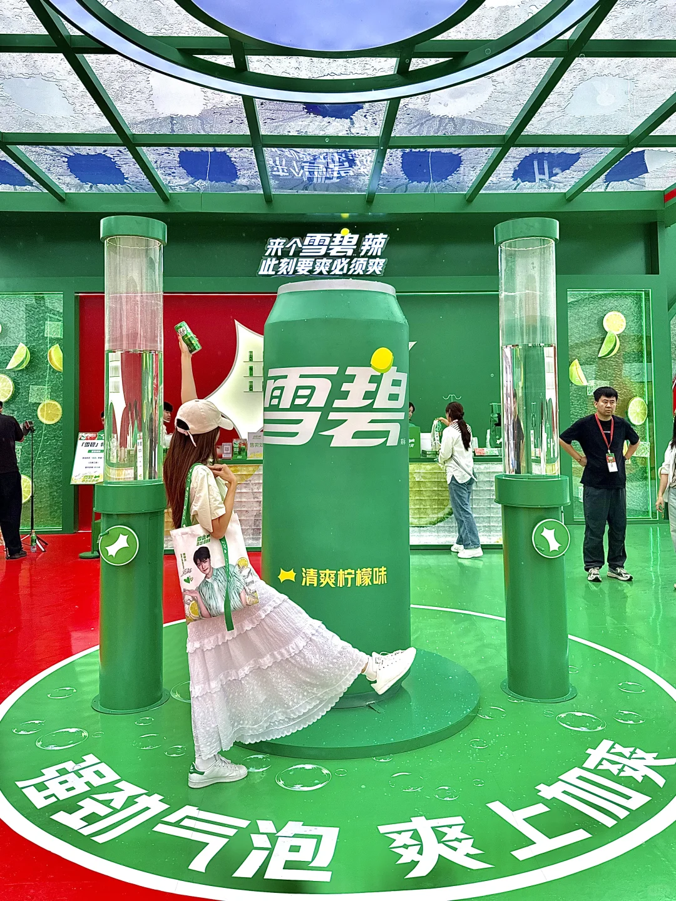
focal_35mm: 24
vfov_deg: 71.6
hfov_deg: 56.8
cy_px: 450
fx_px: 625
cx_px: 338
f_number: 1.78
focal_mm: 6.76
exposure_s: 1/742
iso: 80
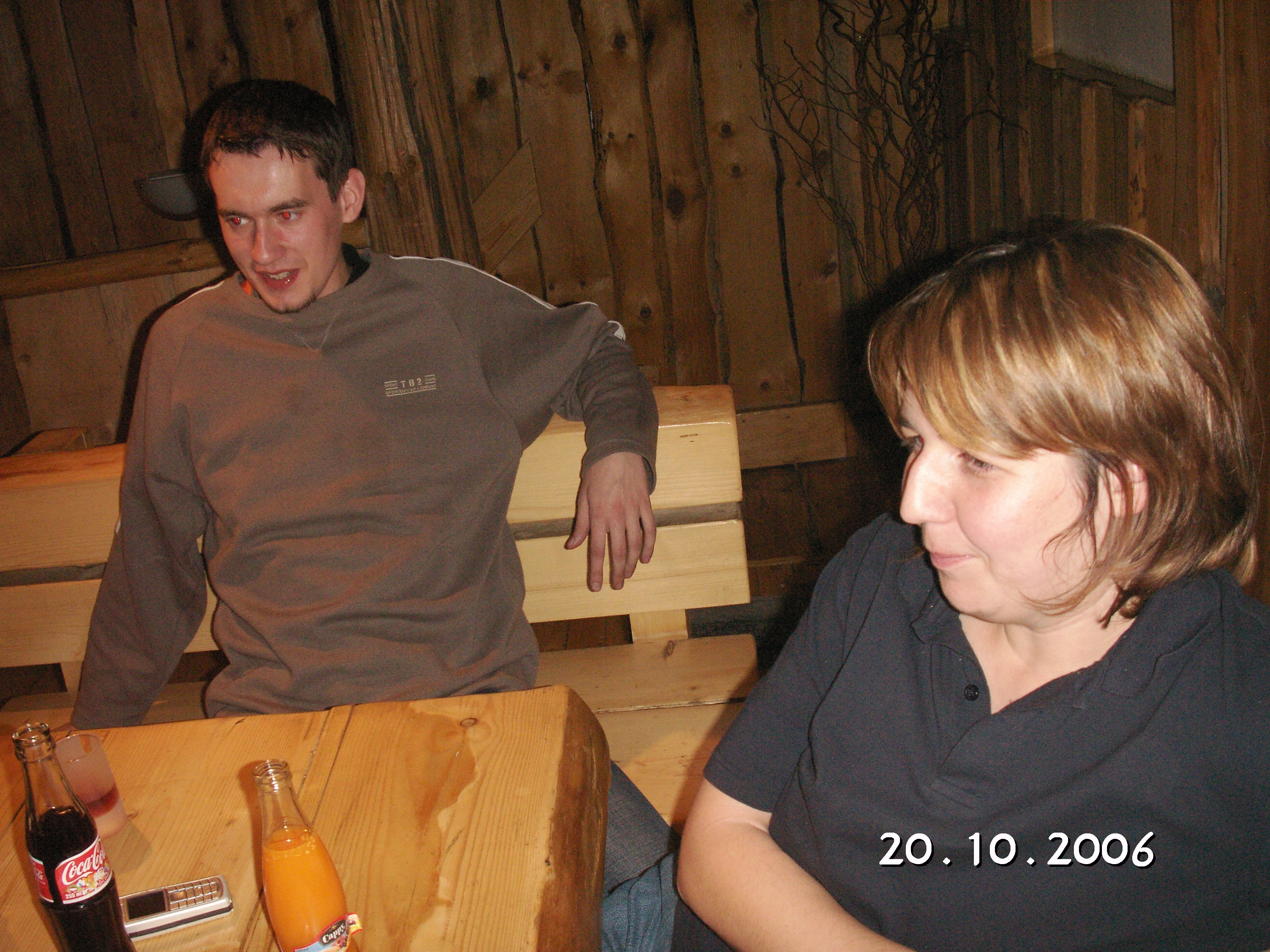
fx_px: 1357
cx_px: 635
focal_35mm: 37
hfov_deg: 50.1
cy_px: 476
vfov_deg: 38.7
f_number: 3.5
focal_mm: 7.7
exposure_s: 1/40
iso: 160
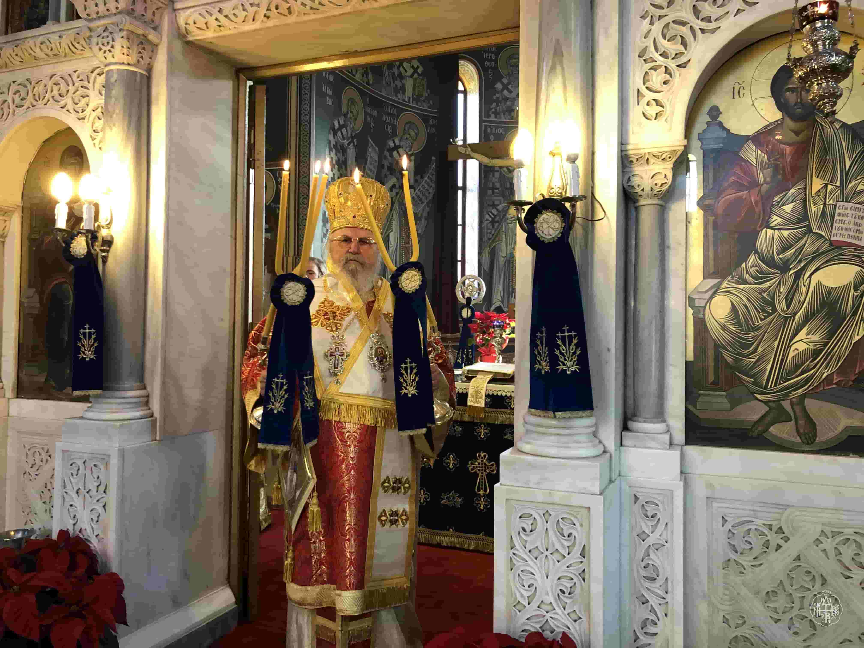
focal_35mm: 28
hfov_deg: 63.4
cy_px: 324
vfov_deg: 49.7
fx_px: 699
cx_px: 432
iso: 64
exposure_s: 1/17
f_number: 1.8
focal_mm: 4
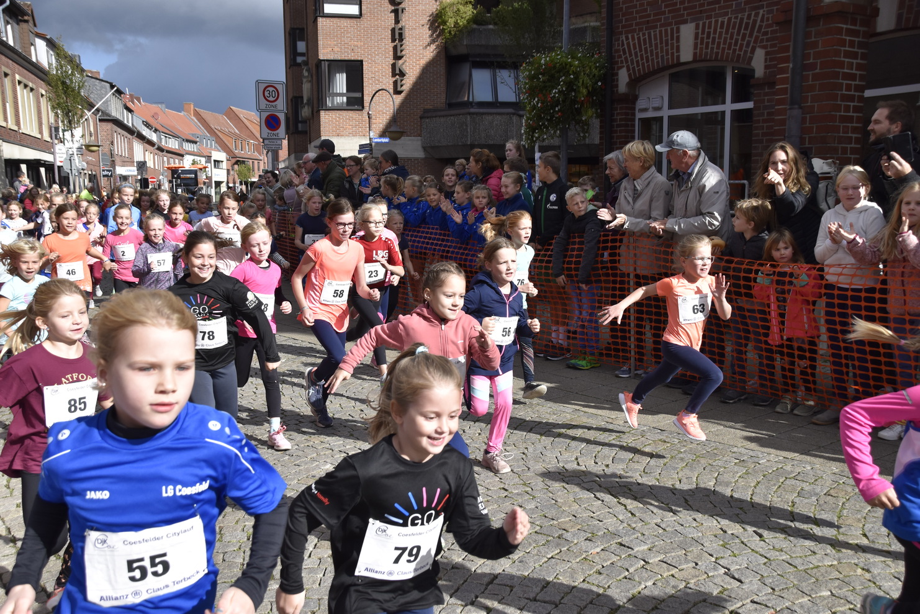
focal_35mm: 39
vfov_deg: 34.2
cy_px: 307
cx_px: 460
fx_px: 997
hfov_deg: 49.5
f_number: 6.3
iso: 400
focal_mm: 26
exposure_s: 1/1600
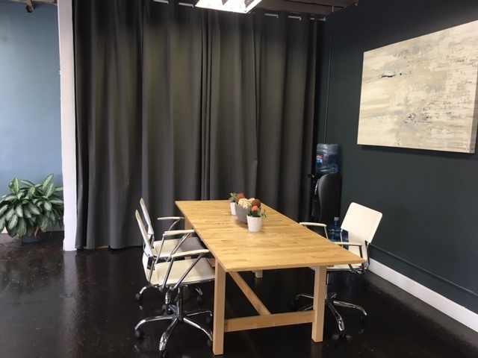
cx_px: 239
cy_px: 179
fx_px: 400
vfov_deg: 48.2
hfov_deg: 61.7
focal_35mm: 29
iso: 80
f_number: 2.2
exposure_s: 1/30
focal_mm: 4.15
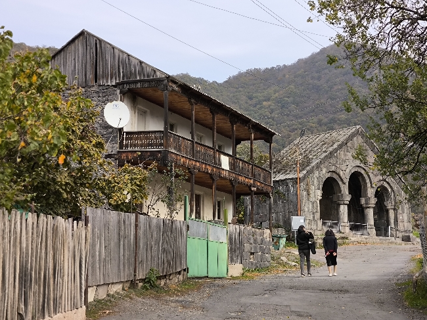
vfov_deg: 23.3
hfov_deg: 30.7
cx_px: 246
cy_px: 161
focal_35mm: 63
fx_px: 777
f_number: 1.9
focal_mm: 7.1
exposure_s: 1/622
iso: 50
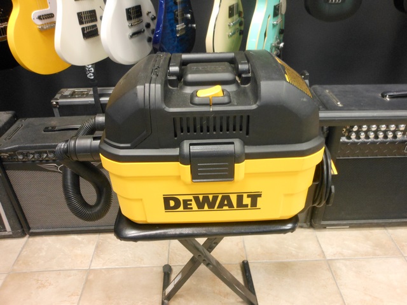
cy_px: 152
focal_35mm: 28
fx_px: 329
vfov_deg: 49.7
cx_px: 204
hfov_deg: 63.4
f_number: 3.7
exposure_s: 1/20
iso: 400
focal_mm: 5
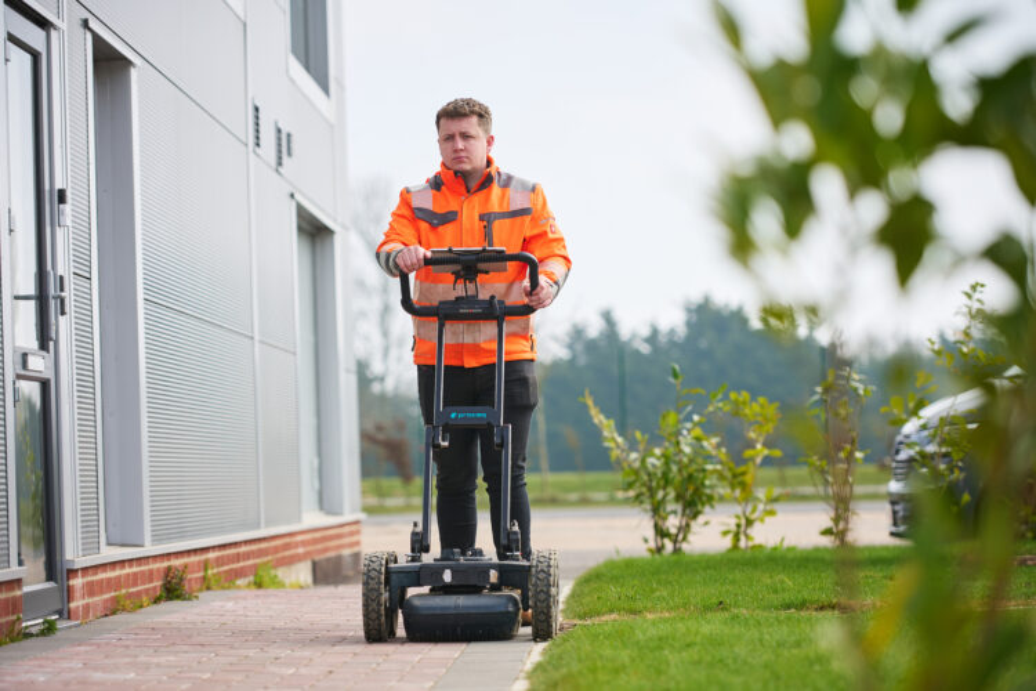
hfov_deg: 17.1
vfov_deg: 11.4
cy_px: 346
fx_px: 3453
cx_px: 518
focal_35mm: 120
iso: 100
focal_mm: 120
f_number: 3.2
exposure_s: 1/1250
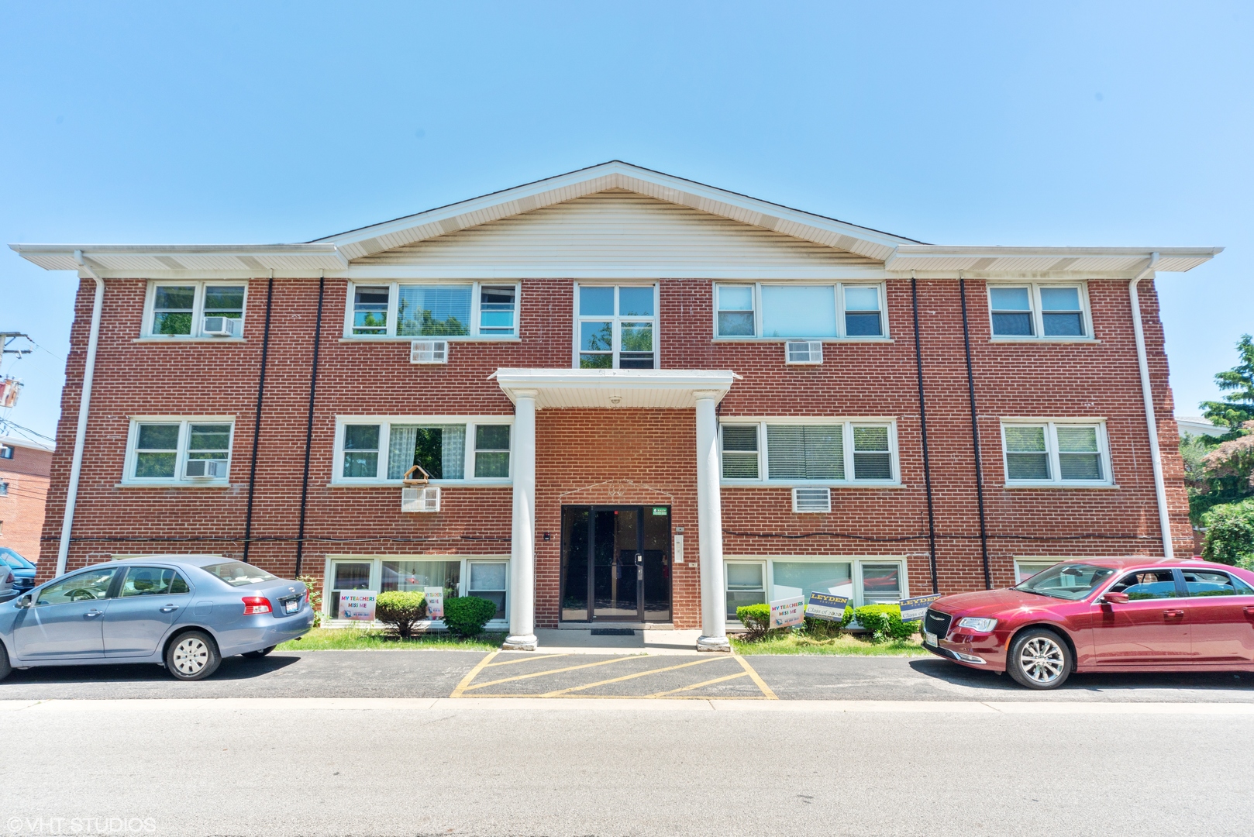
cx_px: 627
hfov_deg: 84.0
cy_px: 418
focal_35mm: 20
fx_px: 697
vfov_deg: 62.0
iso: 400
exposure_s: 1/400
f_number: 8
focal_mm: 20
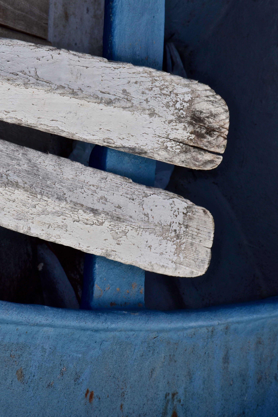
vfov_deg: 4.8
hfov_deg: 3.2
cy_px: 190
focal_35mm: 428
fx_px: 4957
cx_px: 122
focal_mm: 200
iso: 200
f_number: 13
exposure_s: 1/350
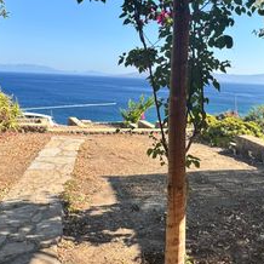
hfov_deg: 48.2
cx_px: 156
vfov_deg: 46.3
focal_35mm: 34
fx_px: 293
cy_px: 59
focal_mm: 2.22
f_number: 2.2
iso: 40
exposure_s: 1/1420
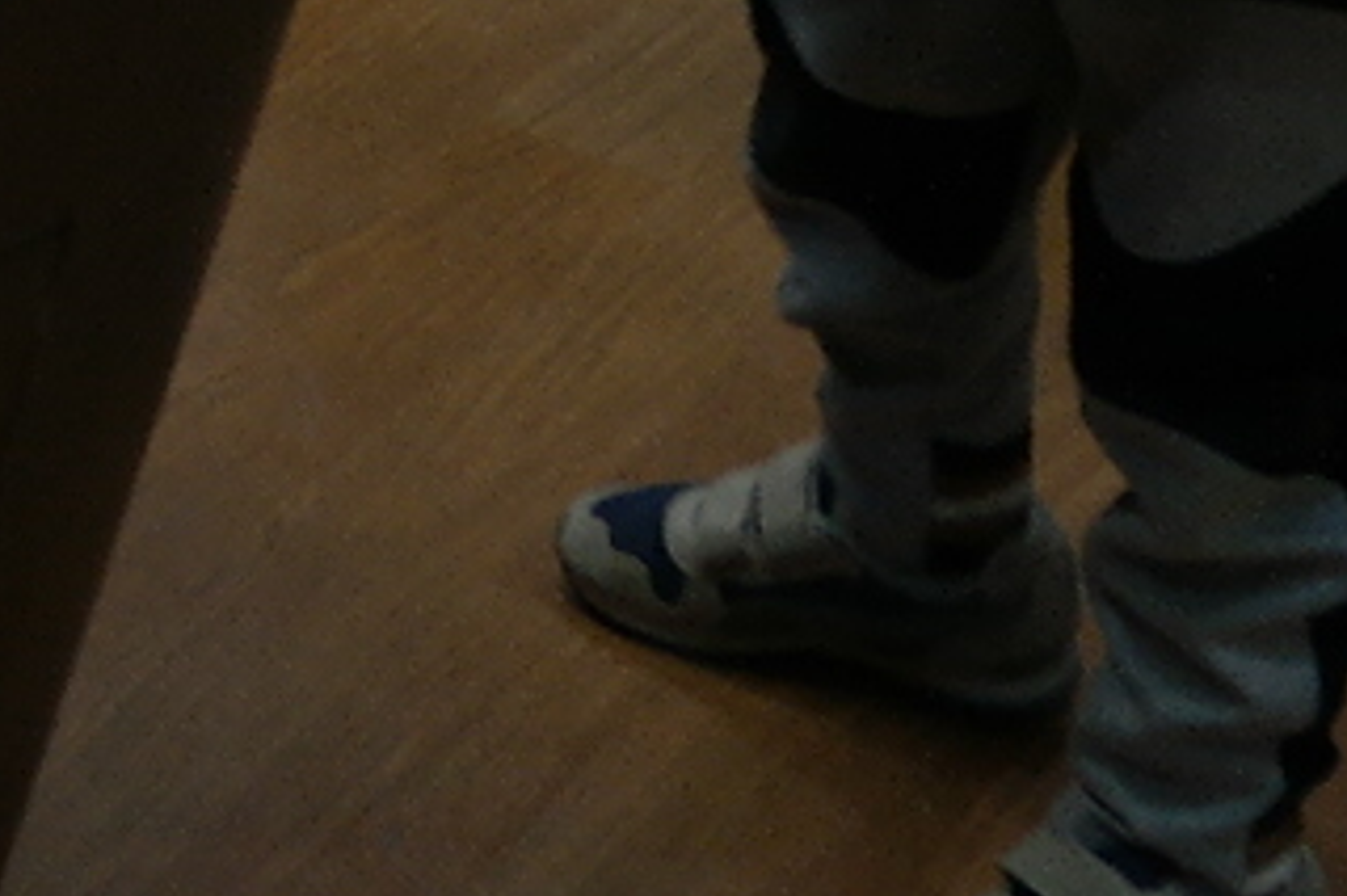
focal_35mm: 162
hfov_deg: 11.8
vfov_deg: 7.7
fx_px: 6058
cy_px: -1451
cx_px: -989
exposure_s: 1/40
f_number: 3.5
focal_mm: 20
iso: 400
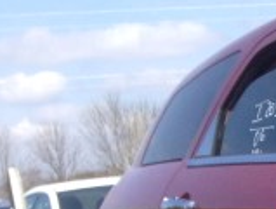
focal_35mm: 212
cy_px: 275
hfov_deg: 7.8
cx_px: 882
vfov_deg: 7.0
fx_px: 1694
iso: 50
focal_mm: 4.12
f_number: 2.4
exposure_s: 1/919
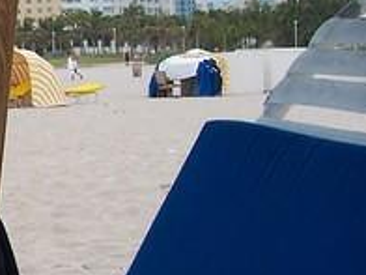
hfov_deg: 15.1
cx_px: -189
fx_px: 1279
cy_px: 73
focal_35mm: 121
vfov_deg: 12.2
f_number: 5.6
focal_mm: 5.6
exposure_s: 1/350
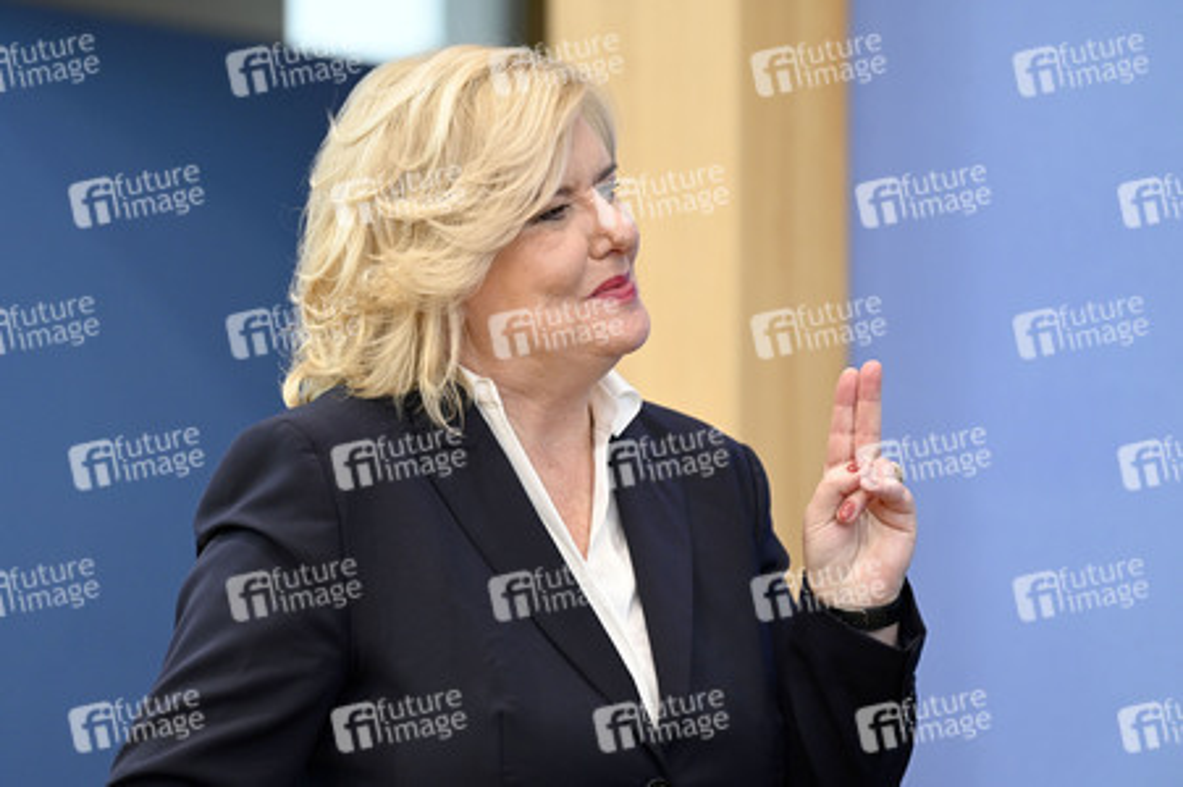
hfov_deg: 10.3
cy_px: 394
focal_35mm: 200
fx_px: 6567
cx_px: 592
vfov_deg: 6.9
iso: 2000
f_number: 2.8
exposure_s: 1/800
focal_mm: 200
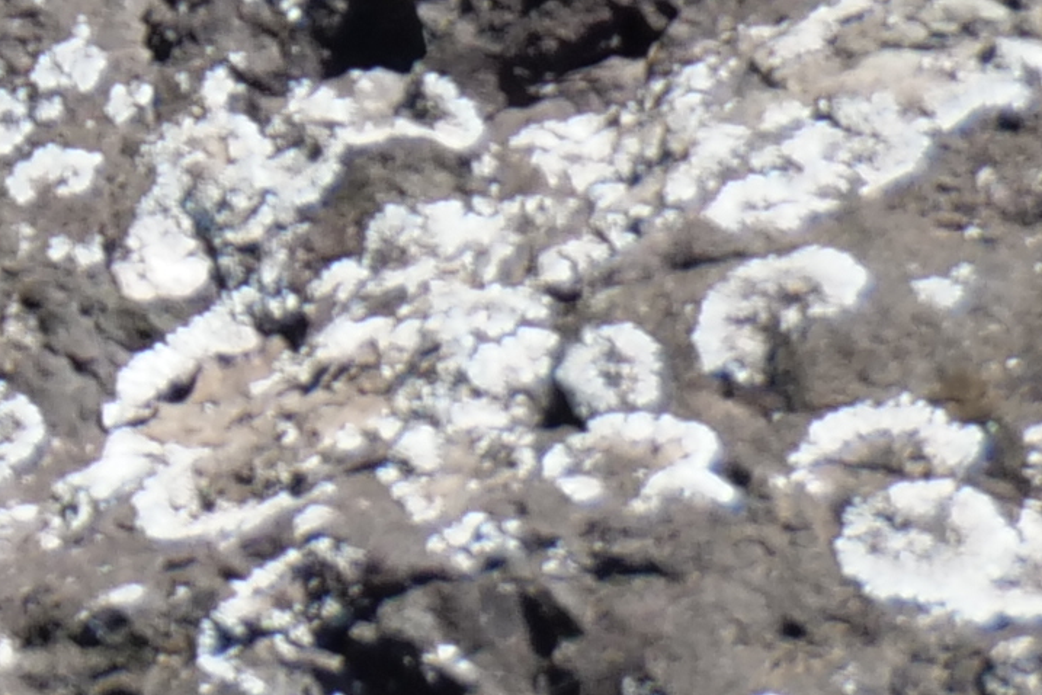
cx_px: -1681
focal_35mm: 331
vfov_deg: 3.9
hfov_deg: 5.9
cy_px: -1889
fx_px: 9580
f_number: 6.3
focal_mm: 22
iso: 200
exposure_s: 1/250
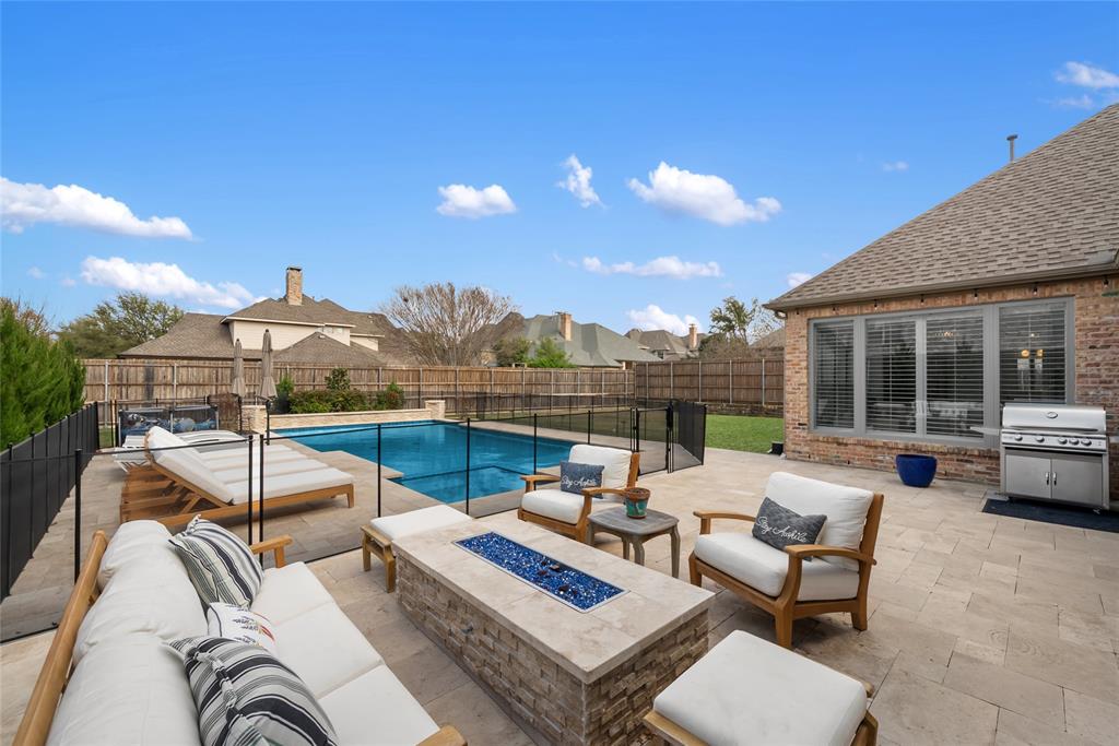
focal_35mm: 14
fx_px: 435
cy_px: 373
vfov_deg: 81.2
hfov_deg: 104.2
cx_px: 560
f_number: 11
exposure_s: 1/25
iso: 100
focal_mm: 14
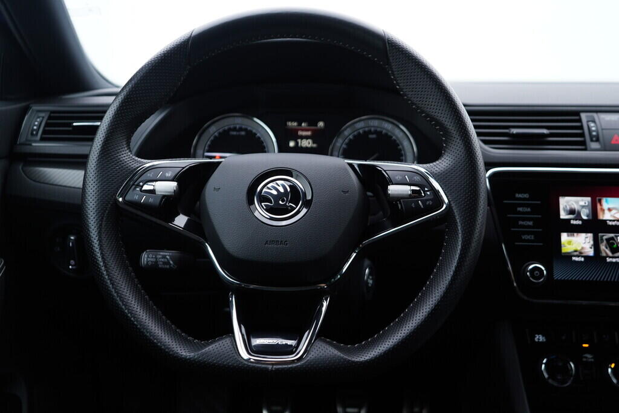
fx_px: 619
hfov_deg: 53.1
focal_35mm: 36
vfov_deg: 36.9
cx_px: 310
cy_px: 206
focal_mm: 24
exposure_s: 1/40
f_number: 2.8
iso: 160
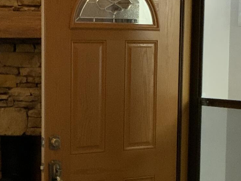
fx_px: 815
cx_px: 85
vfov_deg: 12.6
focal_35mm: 117
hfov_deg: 16.8
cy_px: 147
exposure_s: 1/60
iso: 250
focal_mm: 3
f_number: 1.8
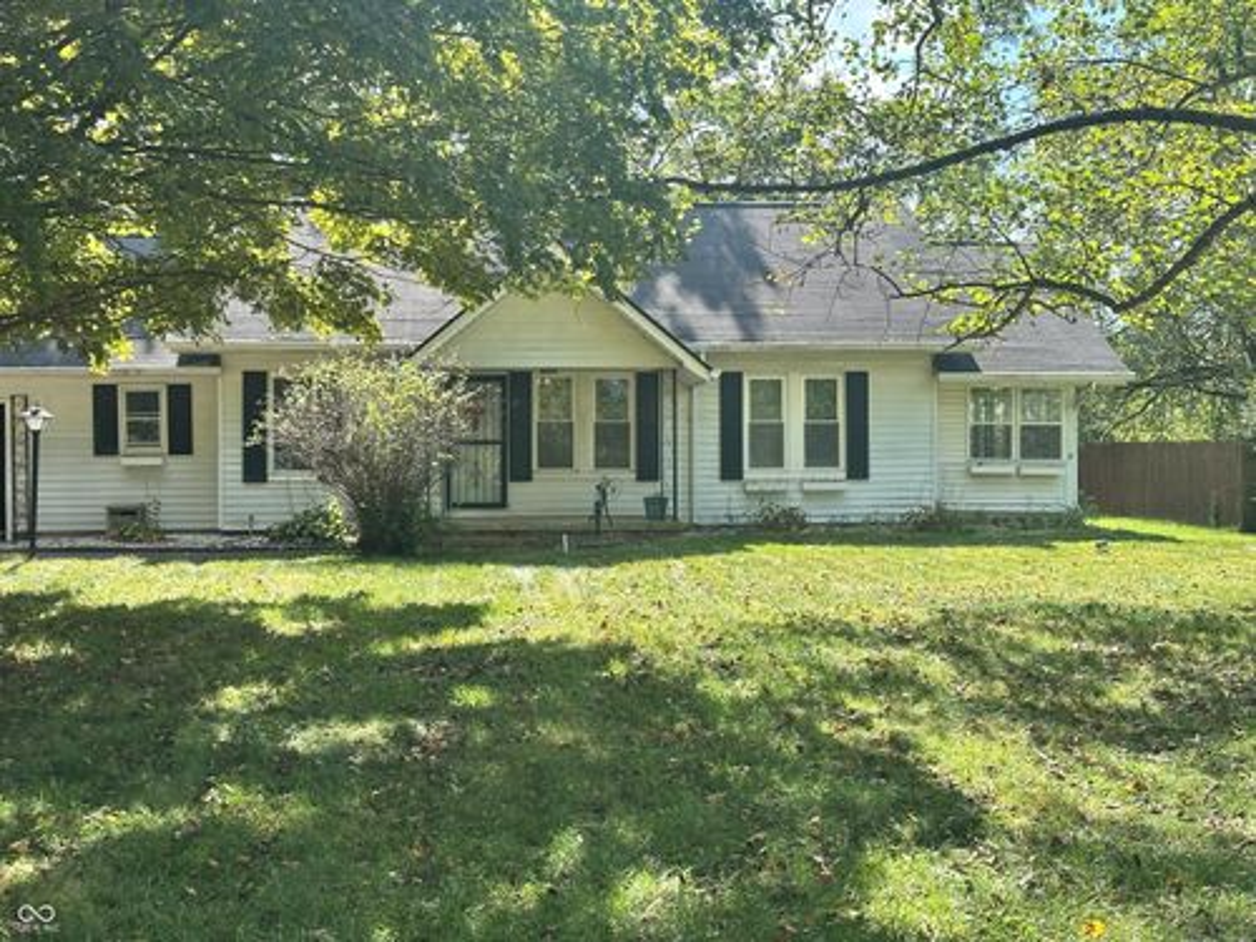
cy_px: 471
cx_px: 628
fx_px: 1742
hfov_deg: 39.7
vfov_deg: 30.3
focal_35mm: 48
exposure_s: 1/1019
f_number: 1.78
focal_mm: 6.86
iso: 64
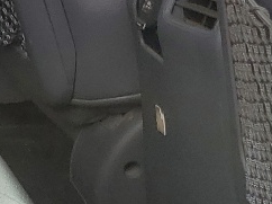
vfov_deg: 8.6
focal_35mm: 172
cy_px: -10
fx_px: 1350
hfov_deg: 9.3
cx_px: -527
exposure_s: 1/417
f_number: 1.5
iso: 50
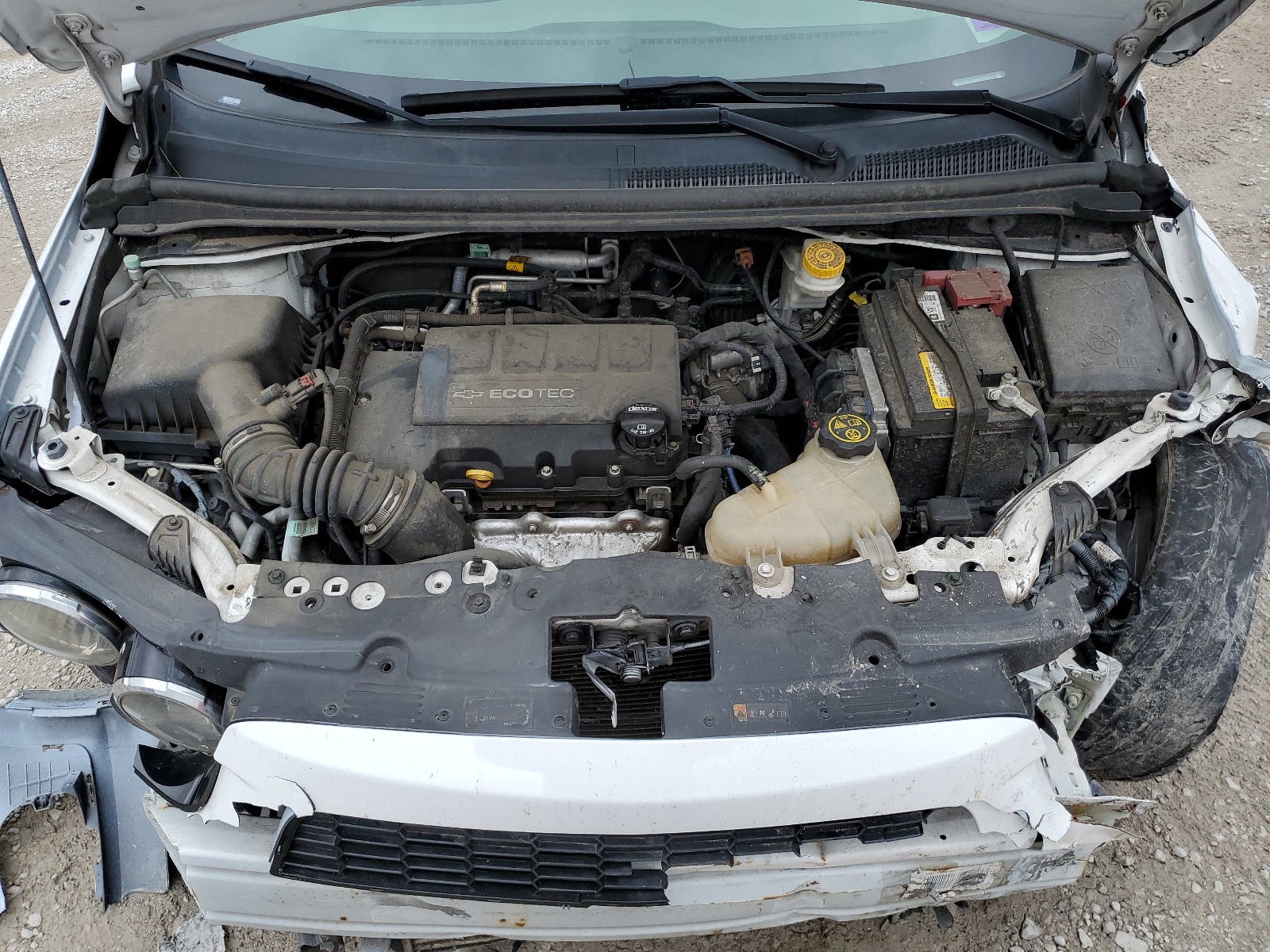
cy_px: 476
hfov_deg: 67.3
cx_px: 635
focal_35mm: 26
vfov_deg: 53.1
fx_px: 954
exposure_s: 1/1429
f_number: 1.5
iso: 50
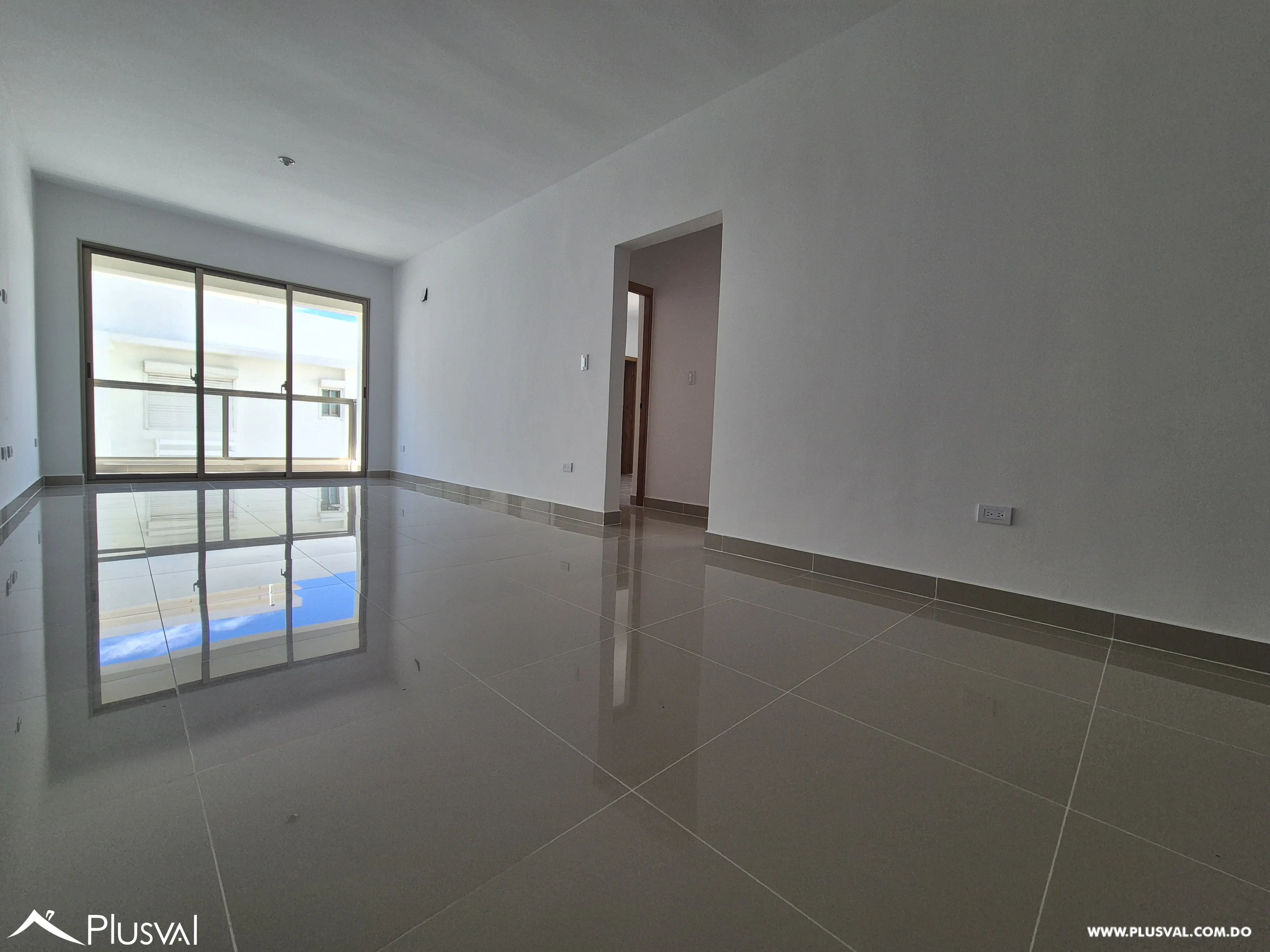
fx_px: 477
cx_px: 635
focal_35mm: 13
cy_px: 476
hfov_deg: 106.2
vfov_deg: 89.9
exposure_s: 1/229
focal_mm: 2.2
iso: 50
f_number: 2.2
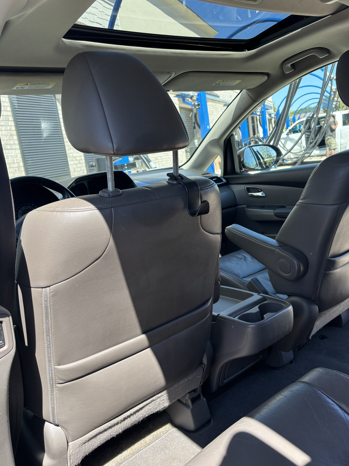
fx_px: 376
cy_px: 220
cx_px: 179
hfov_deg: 49.7
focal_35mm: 28
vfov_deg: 63.4
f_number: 1.6
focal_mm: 5.96
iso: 50
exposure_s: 1/380
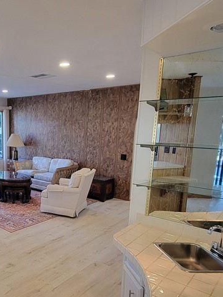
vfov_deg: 62.8
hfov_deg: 45.3
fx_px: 240
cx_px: 24
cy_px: 180
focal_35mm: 28
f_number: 2.2
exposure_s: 1/60
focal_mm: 2.2
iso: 200
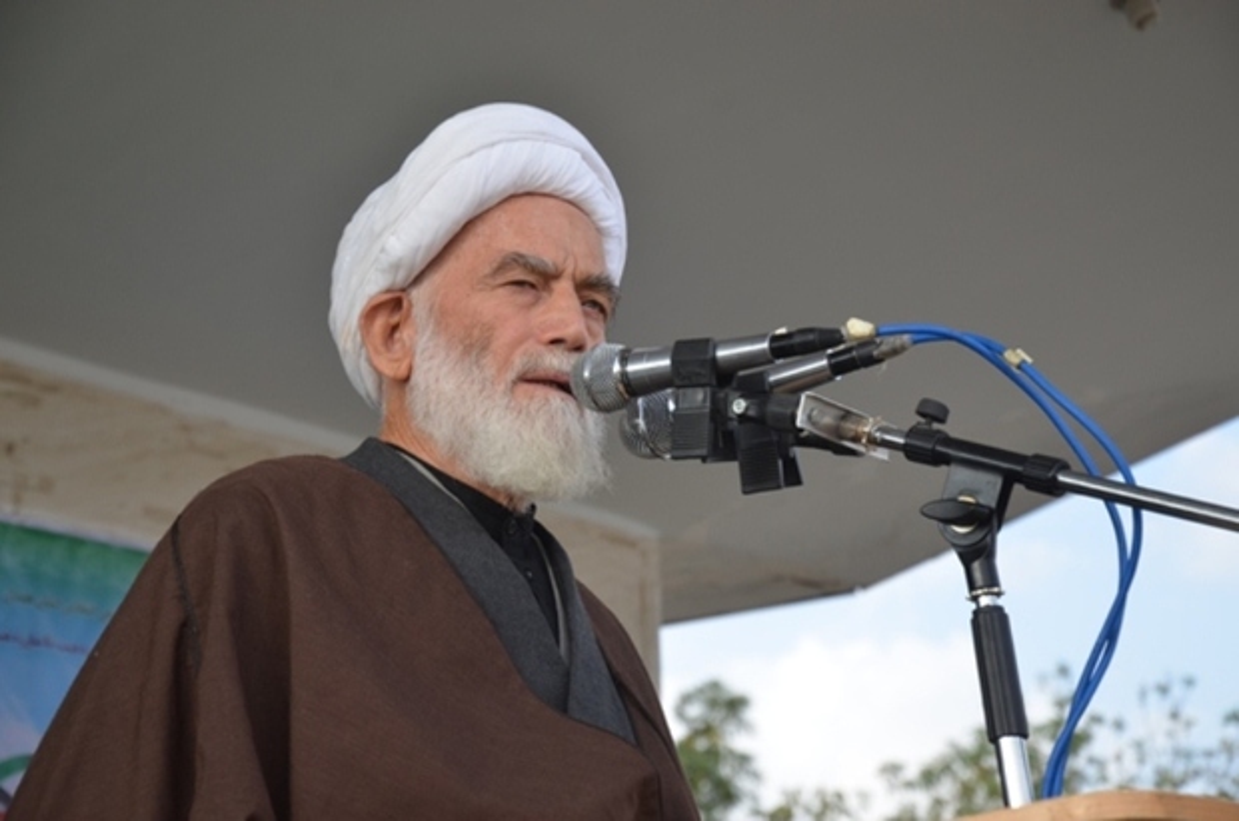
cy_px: 410
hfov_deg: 17.1
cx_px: 620
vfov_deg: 11.4
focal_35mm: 120
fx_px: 4123
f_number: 7.1
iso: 200
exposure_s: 1/200
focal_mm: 80
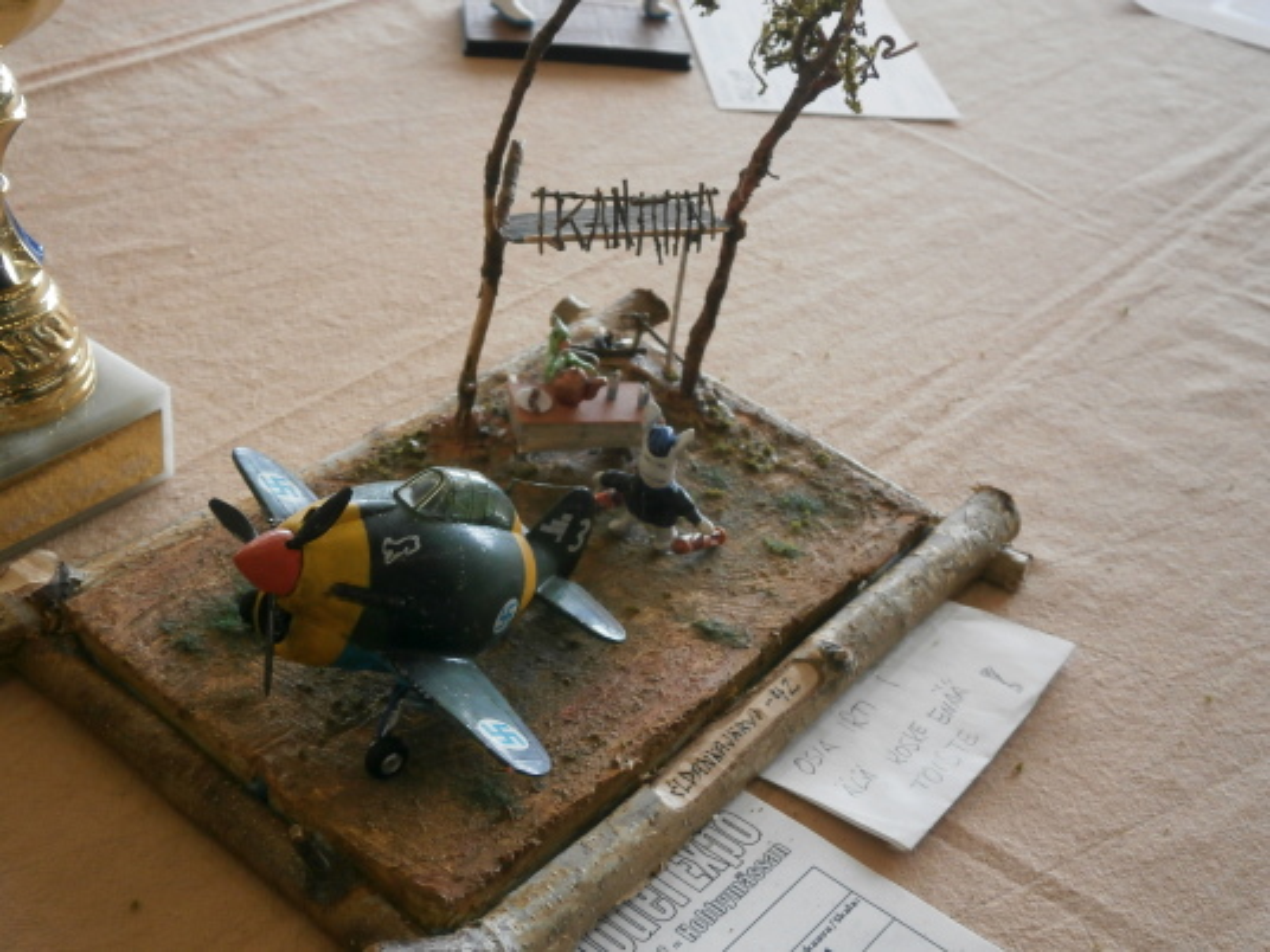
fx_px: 1724
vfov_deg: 30.9
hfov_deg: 40.4
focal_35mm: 47
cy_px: 476
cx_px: 635
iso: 160
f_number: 3.4
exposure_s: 1/40
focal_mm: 8.3
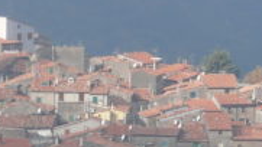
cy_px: 118
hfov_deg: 2.4
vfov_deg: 1.3
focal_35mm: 910
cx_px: 64
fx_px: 6325
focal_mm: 44.9
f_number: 5.6
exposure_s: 1/320
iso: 100
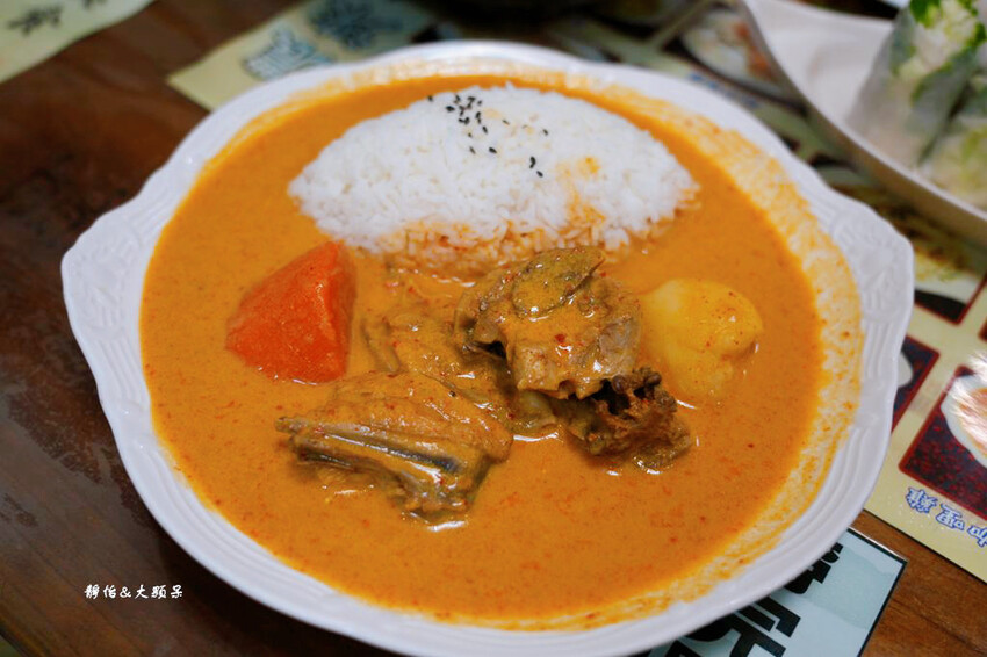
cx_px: 494
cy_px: 328
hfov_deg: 53.2
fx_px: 987
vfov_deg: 36.8
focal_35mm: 36
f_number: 4
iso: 400
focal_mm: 36
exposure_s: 1/40
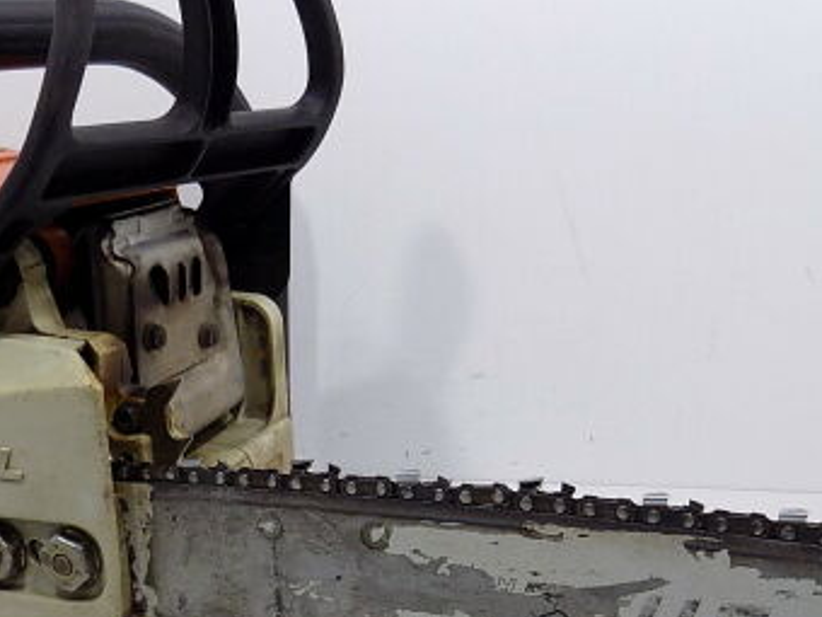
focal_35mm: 52
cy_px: 519
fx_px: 1235
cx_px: 382
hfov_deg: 36.8
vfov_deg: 27.3
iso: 160
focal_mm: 4
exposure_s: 1/30
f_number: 3.1
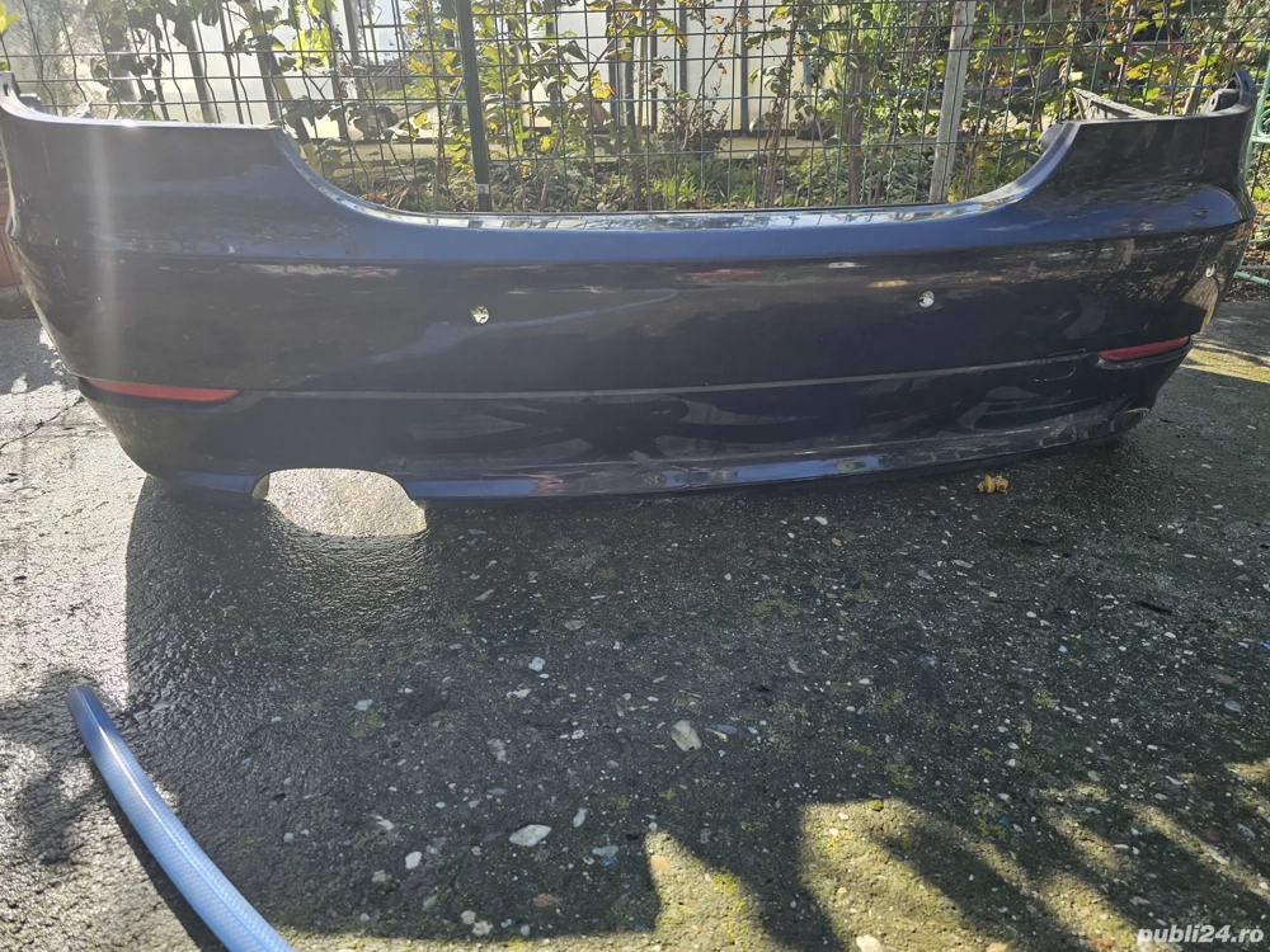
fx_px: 844
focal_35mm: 23
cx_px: 635
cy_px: 476
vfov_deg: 58.9
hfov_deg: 73.9
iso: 10
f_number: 1.7
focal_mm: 6.3
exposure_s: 1/245
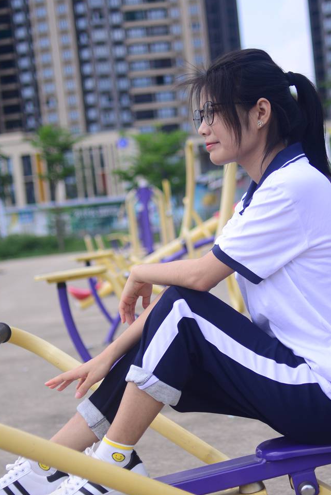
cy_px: 307
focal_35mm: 71
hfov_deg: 19.2
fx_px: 978
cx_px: 197
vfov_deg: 28.3
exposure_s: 1/2000
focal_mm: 35
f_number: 2.2
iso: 100
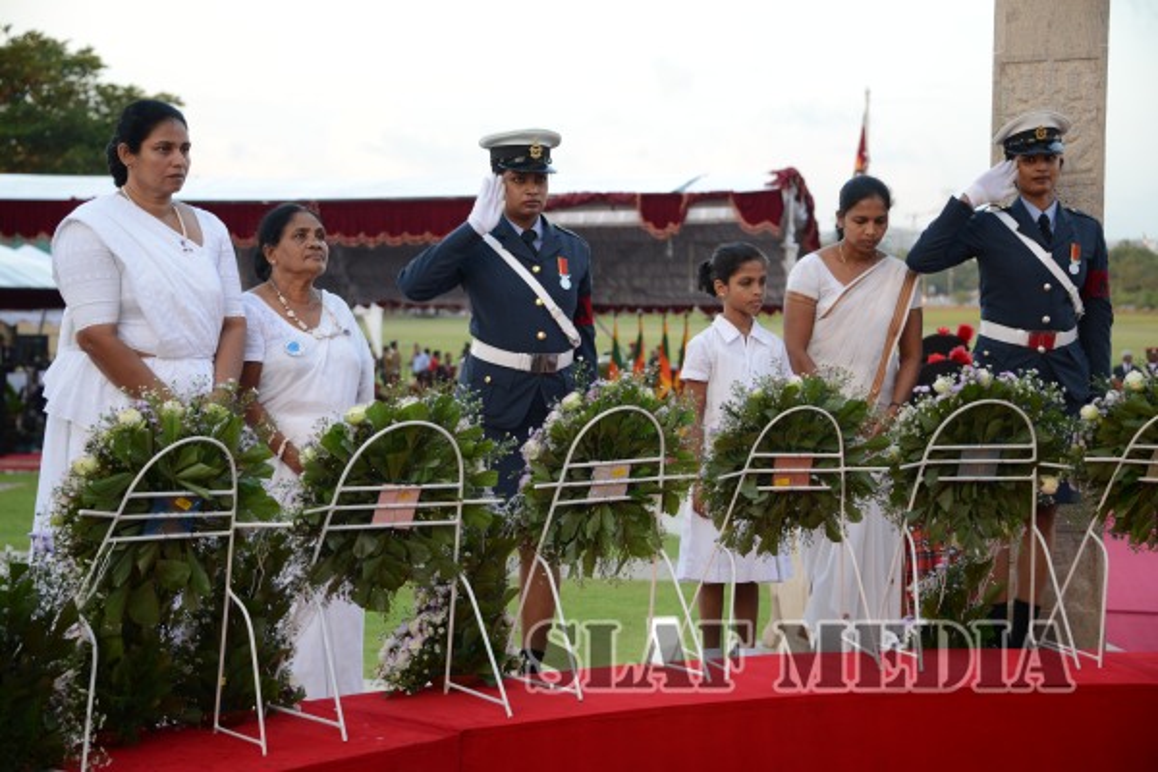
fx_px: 2509
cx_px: 579
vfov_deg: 17.5
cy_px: 386
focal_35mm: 78
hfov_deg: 26.0
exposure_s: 1/80
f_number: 5
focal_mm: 78
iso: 400
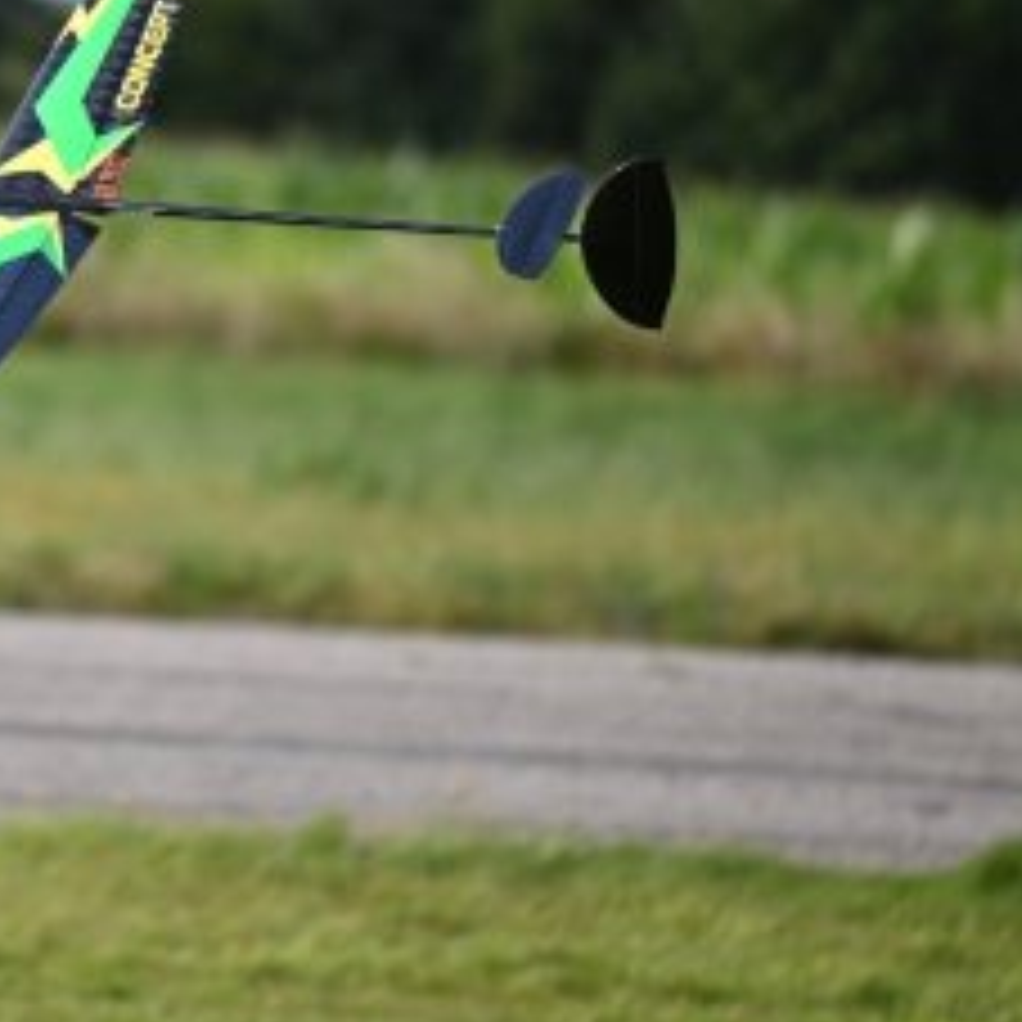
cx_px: -11
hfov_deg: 2.5
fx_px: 23649
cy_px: 311
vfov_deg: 2.5
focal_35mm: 708
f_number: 6.3
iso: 320
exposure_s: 1/640
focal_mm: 380
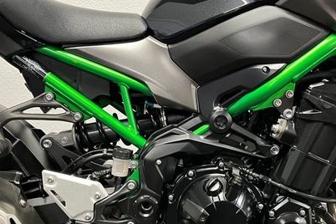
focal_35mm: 43
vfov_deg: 31.2
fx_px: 401
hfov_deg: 45.3
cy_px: 118
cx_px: 189
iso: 400
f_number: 1.6
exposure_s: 1/50
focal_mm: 5.1
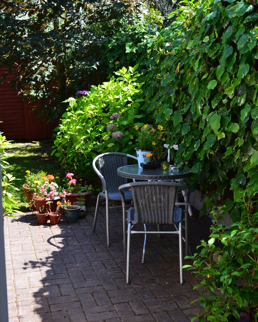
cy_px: 147
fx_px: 487
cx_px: 129
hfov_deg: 29.7
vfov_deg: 36.6
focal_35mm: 51
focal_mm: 30
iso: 400
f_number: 9
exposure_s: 1/100
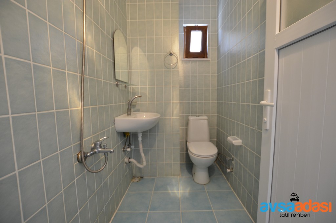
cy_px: 112
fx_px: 140
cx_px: 168
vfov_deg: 77.1
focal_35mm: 15
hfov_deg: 100.5
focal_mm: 10
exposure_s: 1/30
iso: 1100
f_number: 3.5
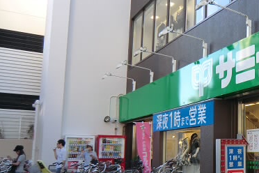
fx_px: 338
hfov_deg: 38.5
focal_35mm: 47
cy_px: 109
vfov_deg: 28.5
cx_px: 242
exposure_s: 1/80
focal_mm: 4.3
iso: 64
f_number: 3.2
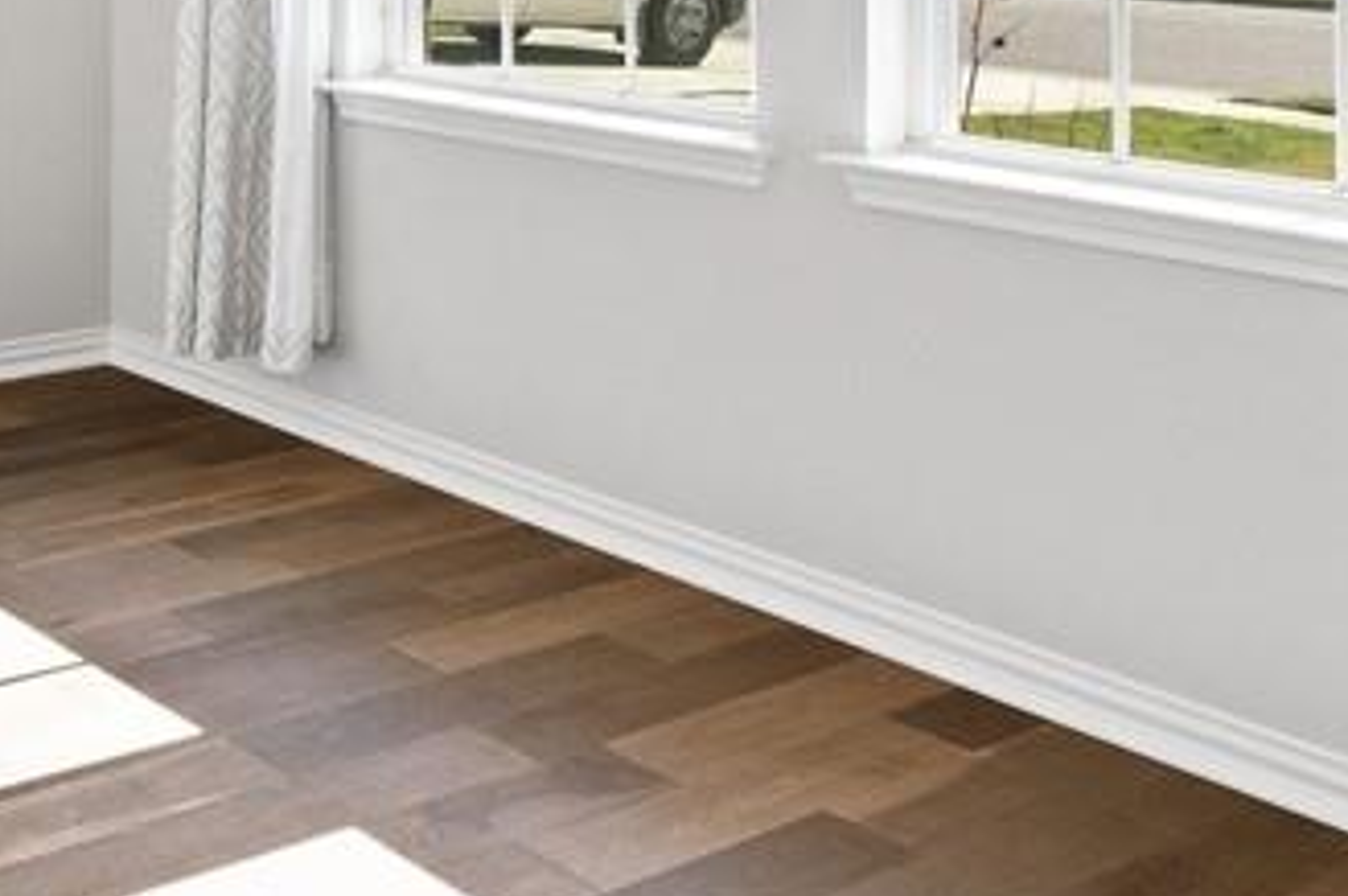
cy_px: -158
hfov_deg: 32.7
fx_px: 1983
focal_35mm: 53
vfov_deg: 23.4
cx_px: -154
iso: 800
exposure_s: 1/40
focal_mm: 16
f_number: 8
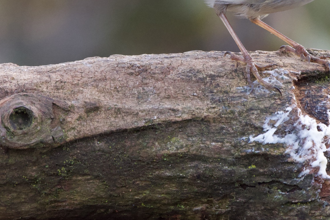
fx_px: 13747
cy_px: 51
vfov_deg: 0.9
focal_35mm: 1500
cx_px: 257
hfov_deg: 1.4
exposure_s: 1/250
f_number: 8
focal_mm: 400
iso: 2500
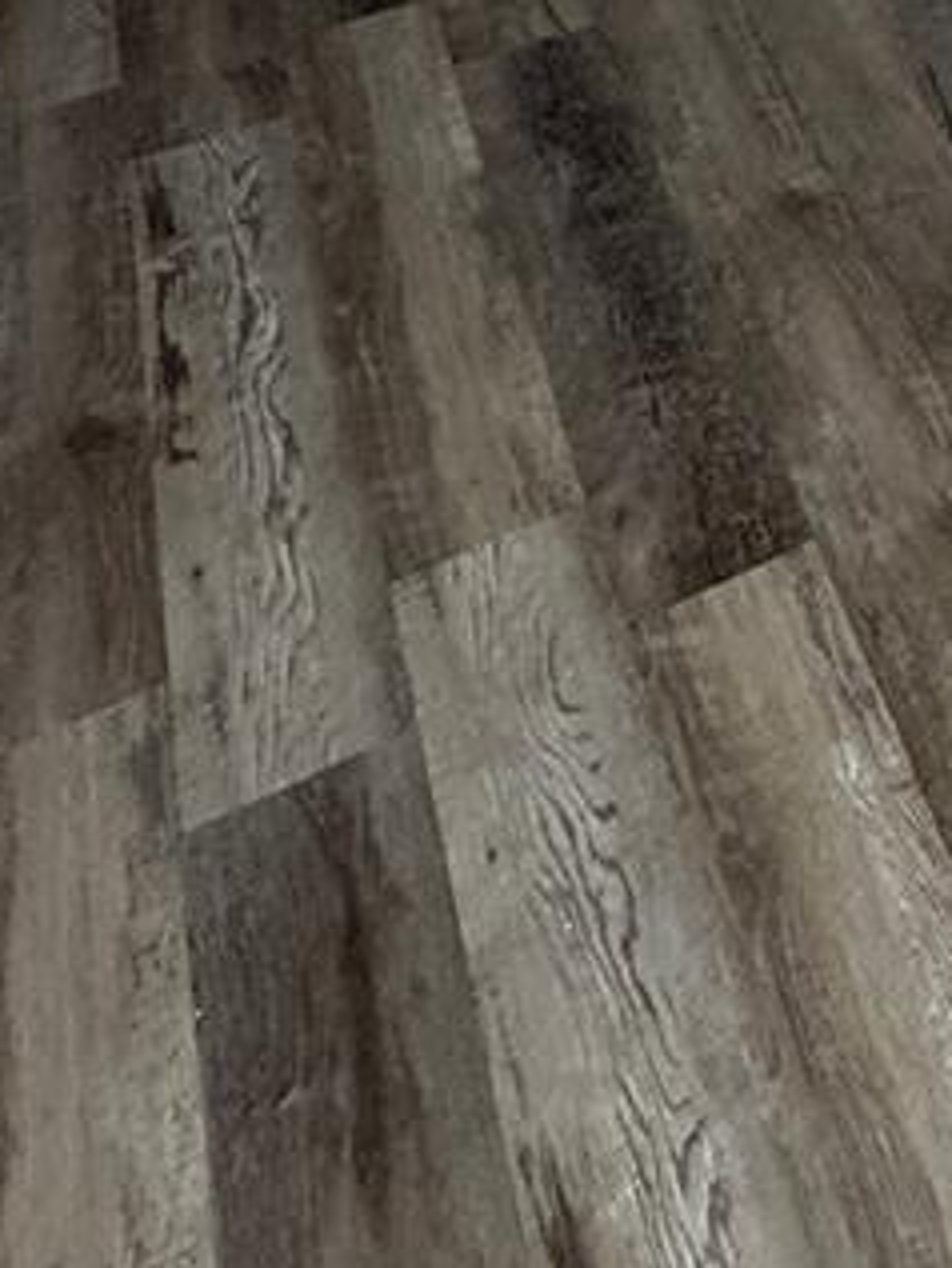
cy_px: -320
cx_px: 1708
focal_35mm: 53
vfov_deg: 29.9
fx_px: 1942
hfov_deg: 20.1
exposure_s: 1/60
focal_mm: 2.22
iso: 200
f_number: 2.2
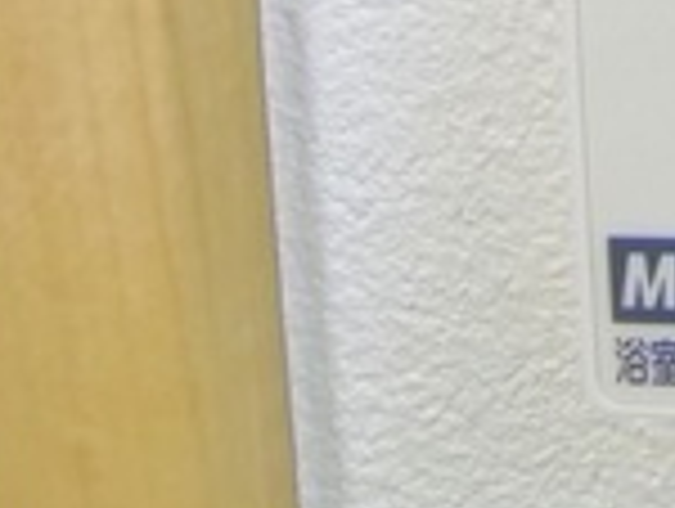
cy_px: -479
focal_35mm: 112
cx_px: 1472
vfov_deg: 11.9
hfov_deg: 13.9
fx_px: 2187
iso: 400
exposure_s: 1/40
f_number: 2
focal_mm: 5.1
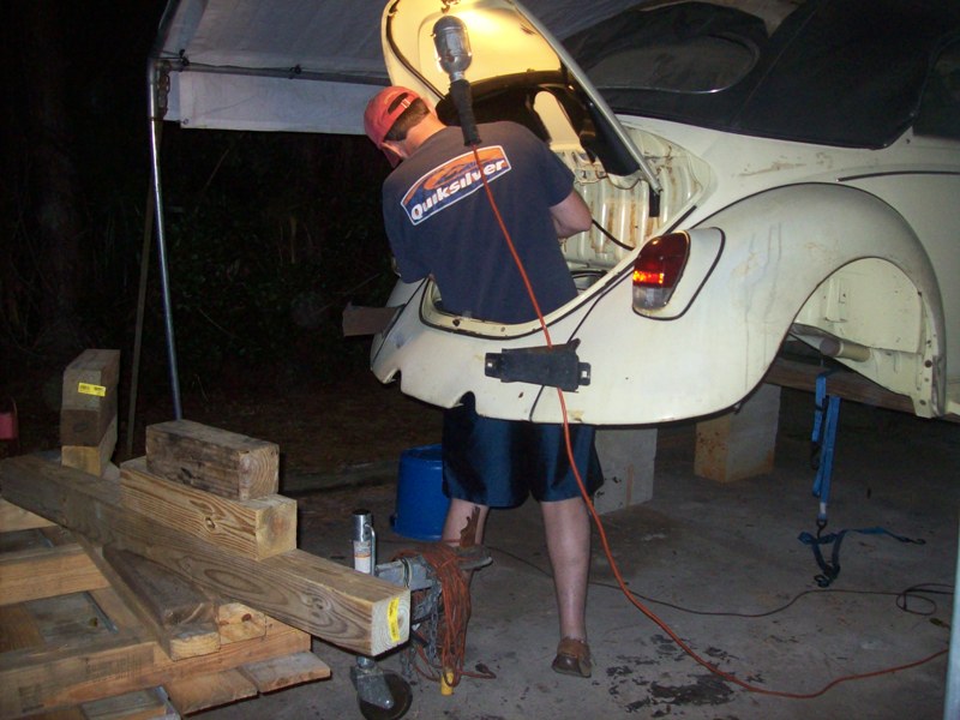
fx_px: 998
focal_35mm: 36
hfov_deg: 51.4
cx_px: 480
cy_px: 360
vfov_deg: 39.7
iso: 200
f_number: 2.7
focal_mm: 6
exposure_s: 1/64
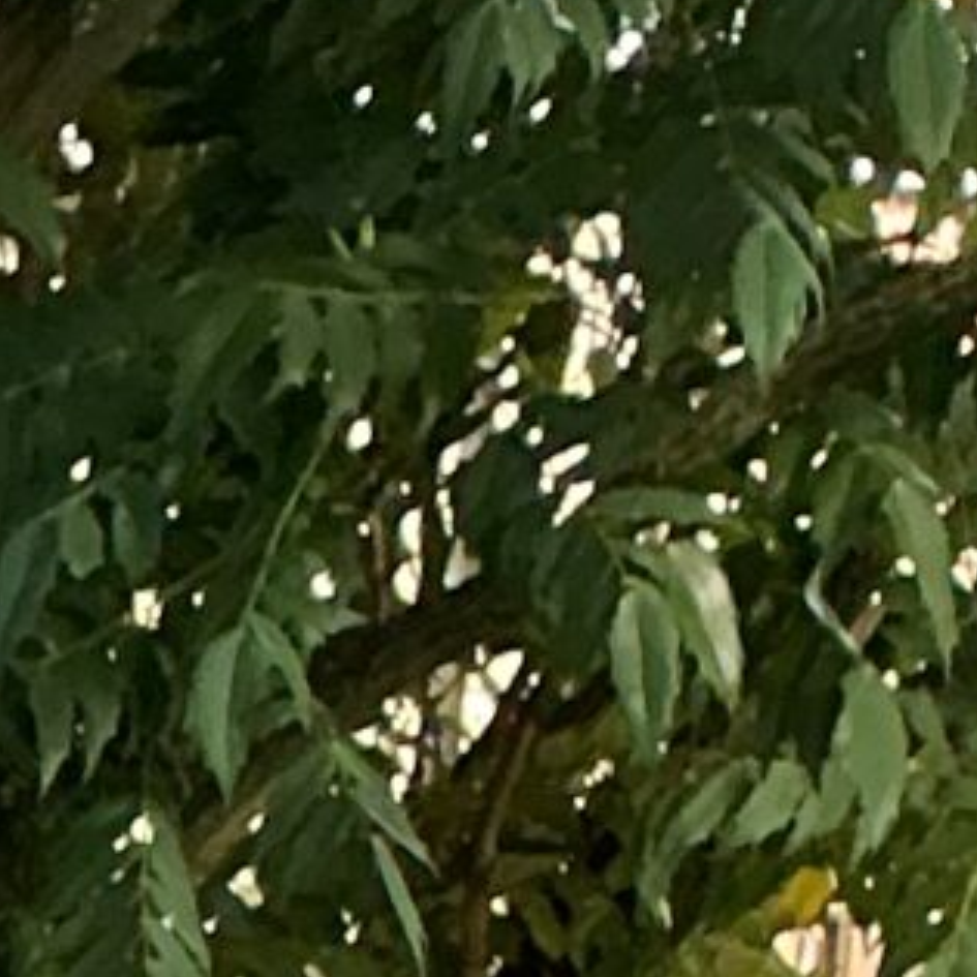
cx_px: -1604
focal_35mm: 208
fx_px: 6642
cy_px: 2987
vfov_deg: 7.4
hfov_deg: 7.7
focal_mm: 3
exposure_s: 1/60
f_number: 1.8
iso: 80
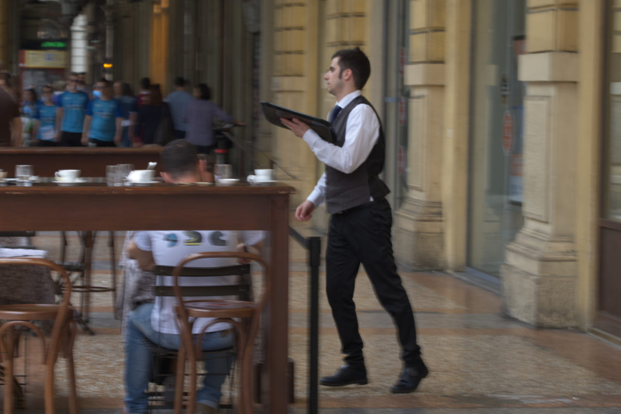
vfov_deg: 10.2
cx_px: 310
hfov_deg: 15.2
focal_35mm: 135
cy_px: 207
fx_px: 2329
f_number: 8
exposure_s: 1/25
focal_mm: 90
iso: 200
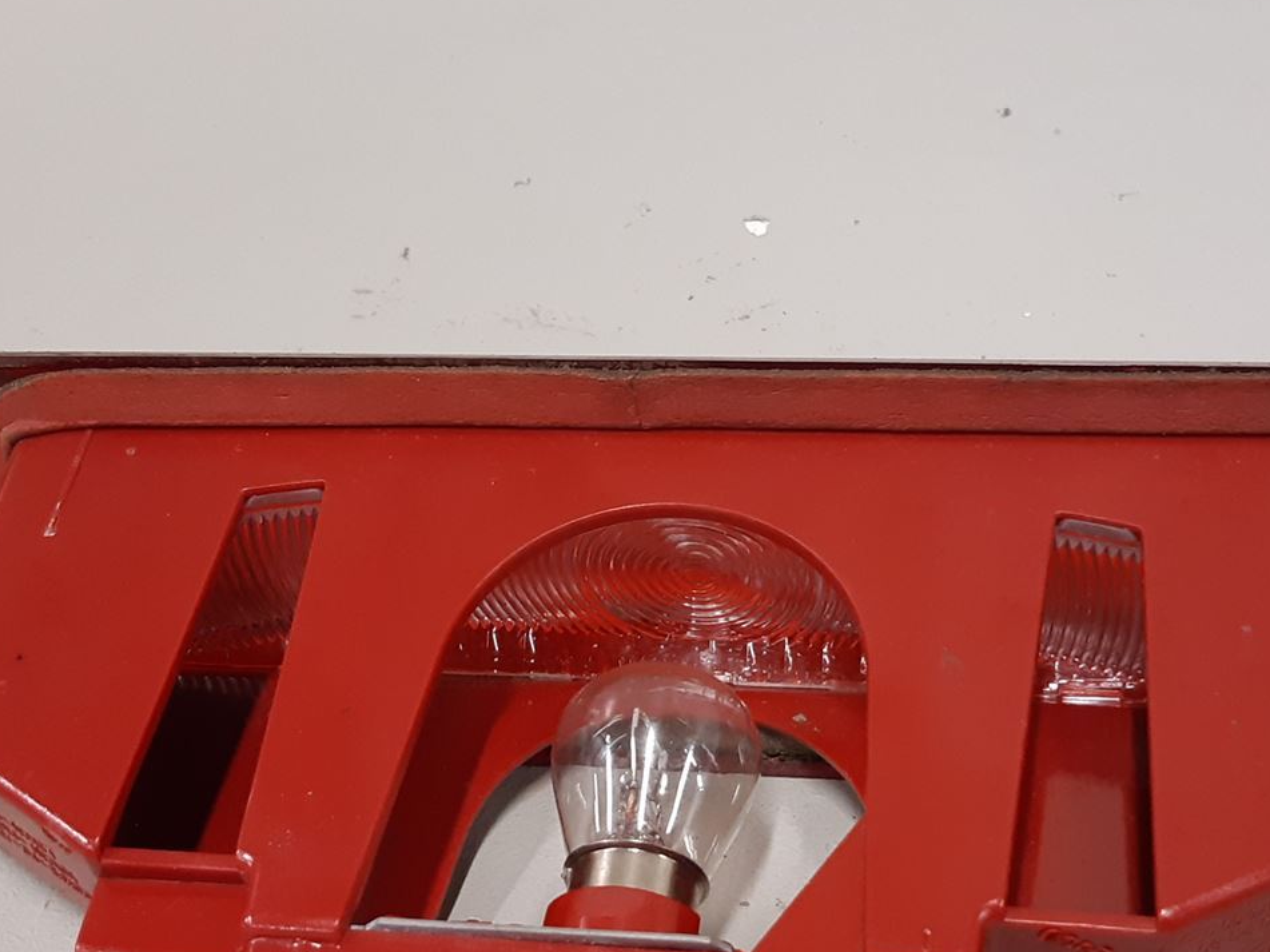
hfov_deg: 34.3
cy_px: 685
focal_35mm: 56
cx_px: 751
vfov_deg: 25.9
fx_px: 2054
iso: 200
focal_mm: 3.93
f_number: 1.7
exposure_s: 1/50
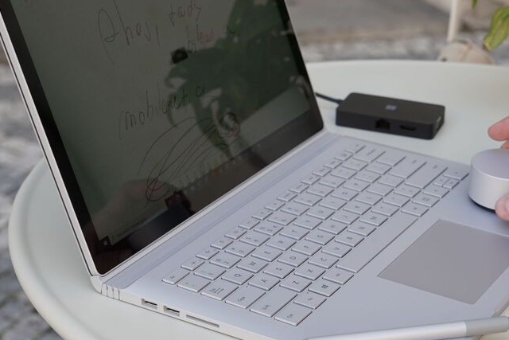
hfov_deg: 23.3
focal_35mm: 87
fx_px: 1230
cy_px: 214
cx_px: 310
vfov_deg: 15.7
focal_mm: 58
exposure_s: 1/160
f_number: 7.1
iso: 320
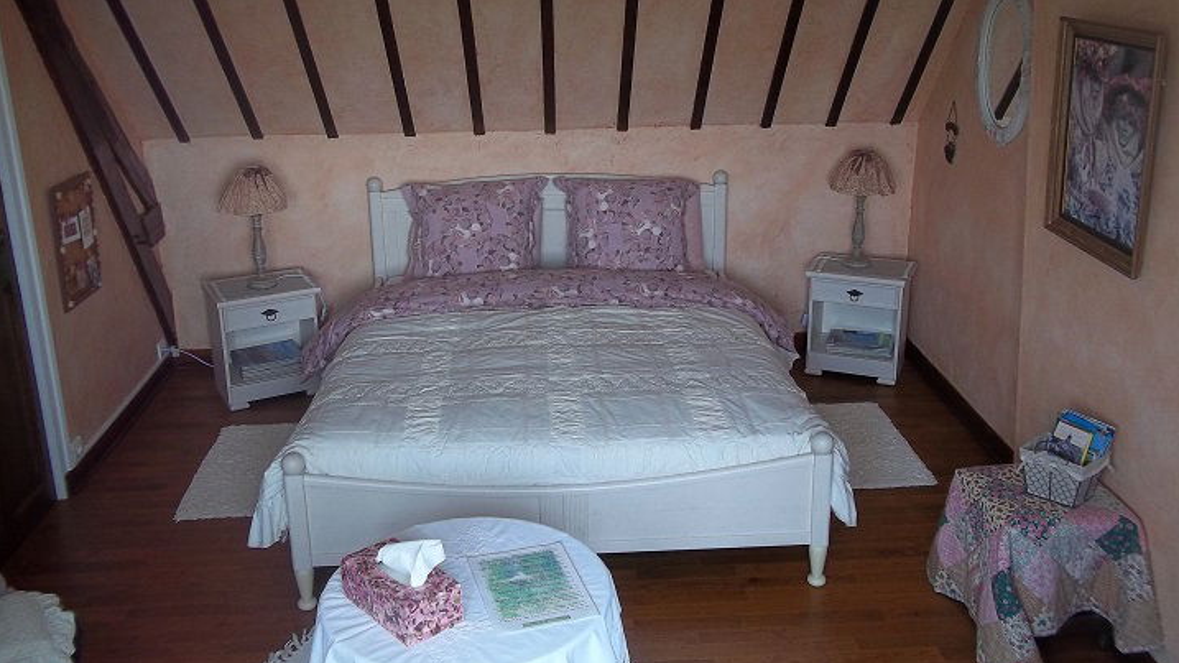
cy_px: 285
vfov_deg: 33.6
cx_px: 589
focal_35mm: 35
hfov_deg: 56.6
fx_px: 1094
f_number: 2.9
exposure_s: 1/60
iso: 80
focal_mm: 5.7
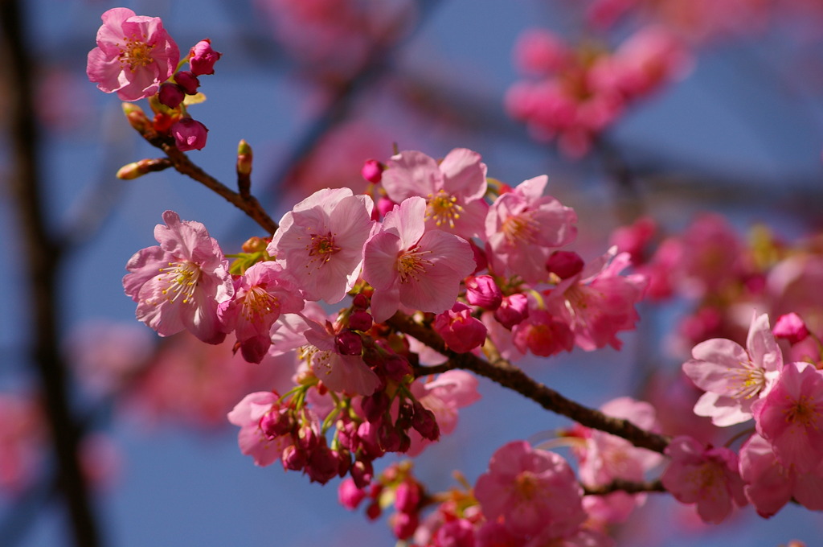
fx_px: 4110
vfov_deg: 7.6
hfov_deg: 11.4
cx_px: 412
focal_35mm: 180
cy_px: 274
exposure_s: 1/1000
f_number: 5.6
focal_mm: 120
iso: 200
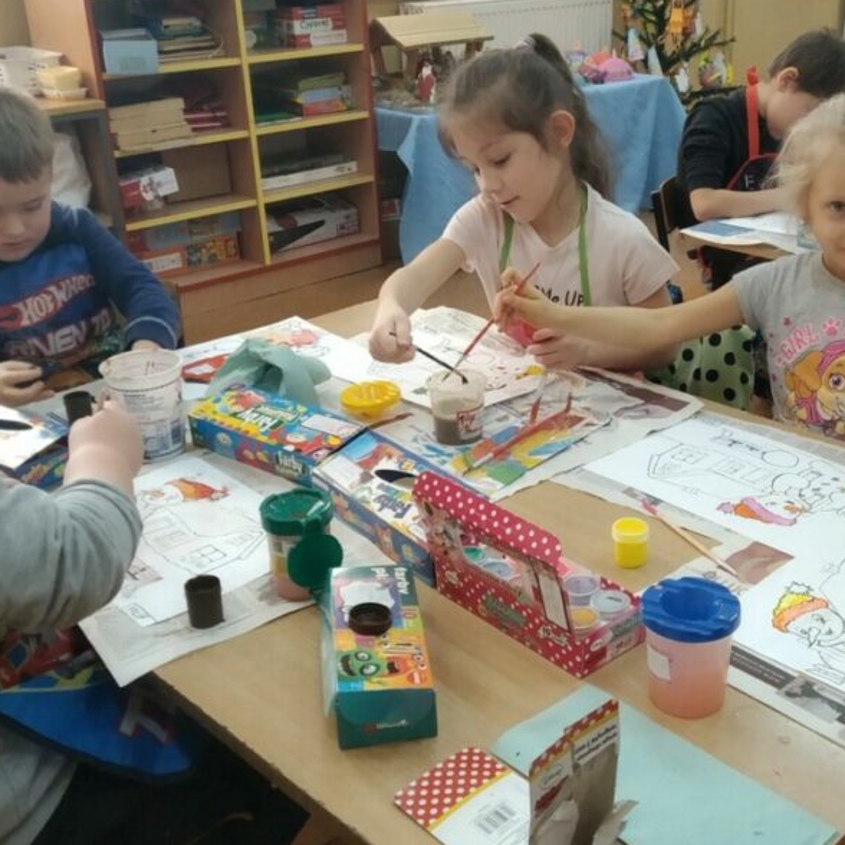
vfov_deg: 41.8
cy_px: 385
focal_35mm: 40
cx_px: 555
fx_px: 1105
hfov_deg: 41.4
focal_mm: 3.82
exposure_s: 1/33
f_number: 2.2
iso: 250
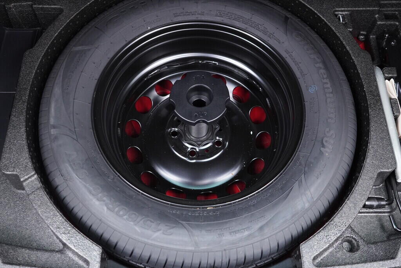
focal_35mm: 36
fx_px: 401
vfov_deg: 36.9
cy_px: 134
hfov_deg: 53.1
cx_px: 200
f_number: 2.8
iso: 1250
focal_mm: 24
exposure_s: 1/40
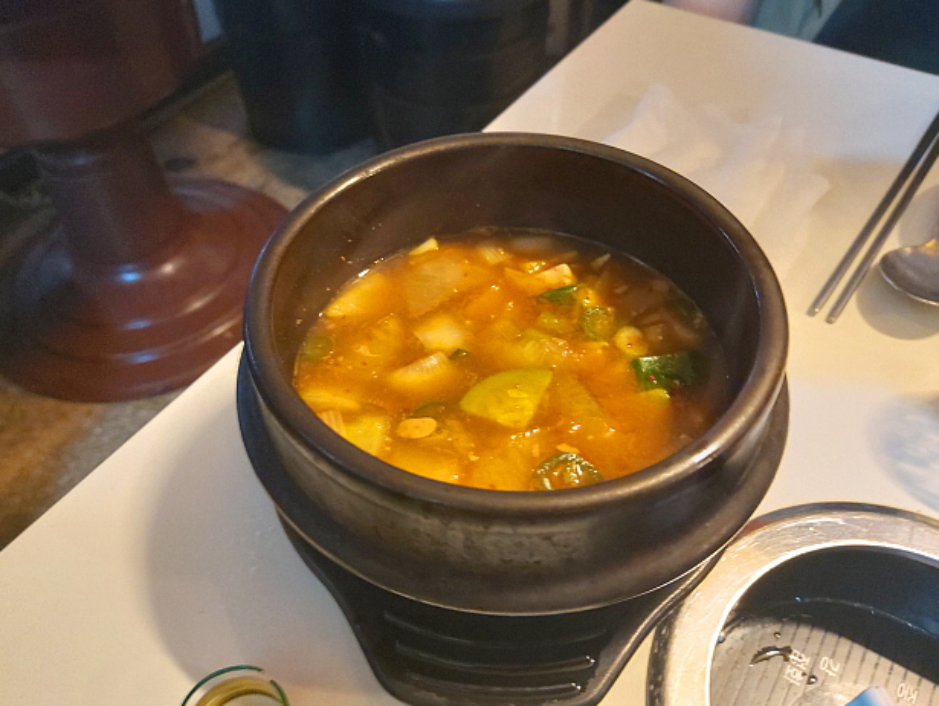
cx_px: 476
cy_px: 365
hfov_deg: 67.3
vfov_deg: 53.1
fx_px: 706
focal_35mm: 26
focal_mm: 4.58
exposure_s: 1/24
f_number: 2
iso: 640
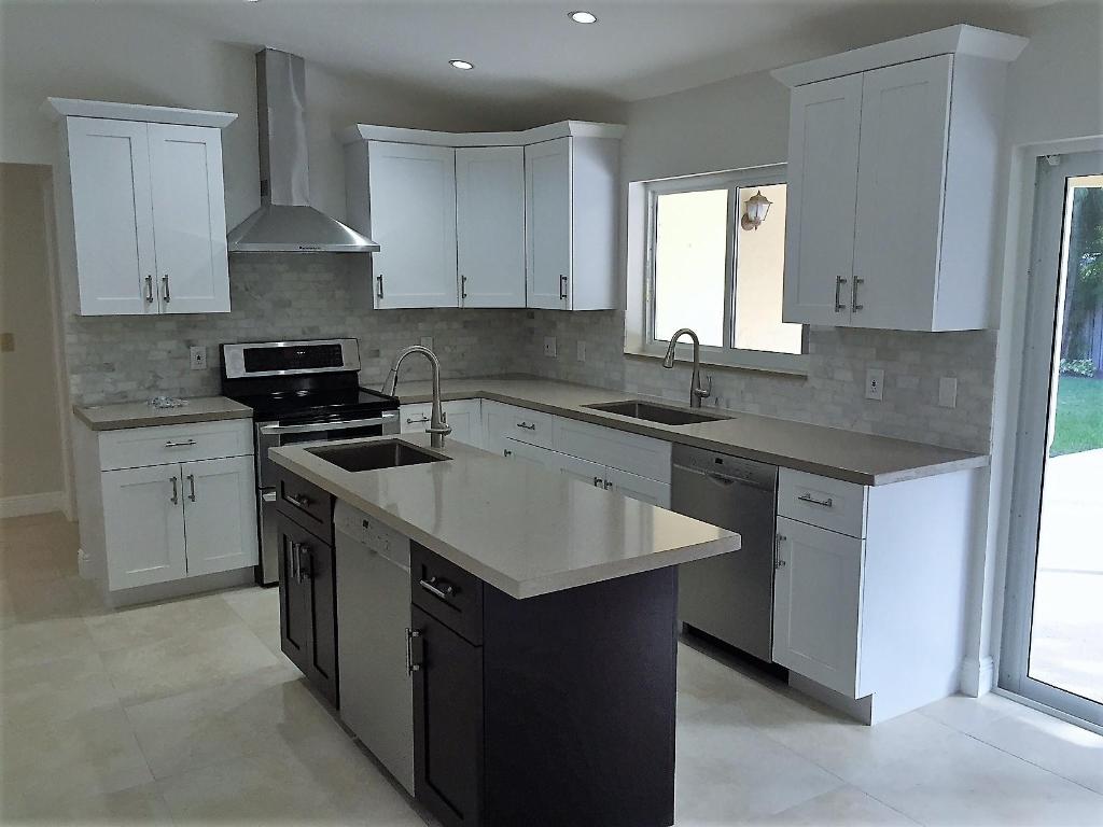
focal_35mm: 29
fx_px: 924
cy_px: 414
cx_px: 552
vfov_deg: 48.2
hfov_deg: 61.7
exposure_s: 1/30
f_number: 2.2
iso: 50
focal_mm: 4.15
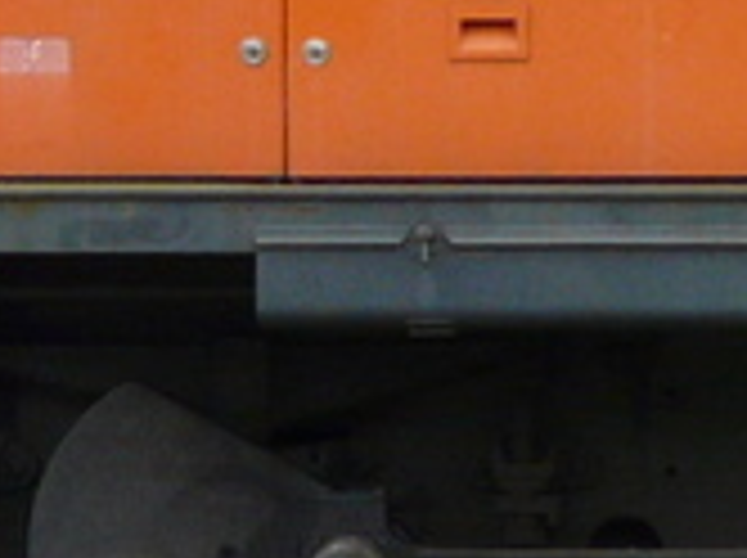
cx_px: 999
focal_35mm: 2151
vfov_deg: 0.7
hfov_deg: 0.9
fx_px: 46351
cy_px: -270
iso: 200
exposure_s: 1/200
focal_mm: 58.4
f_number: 3.6
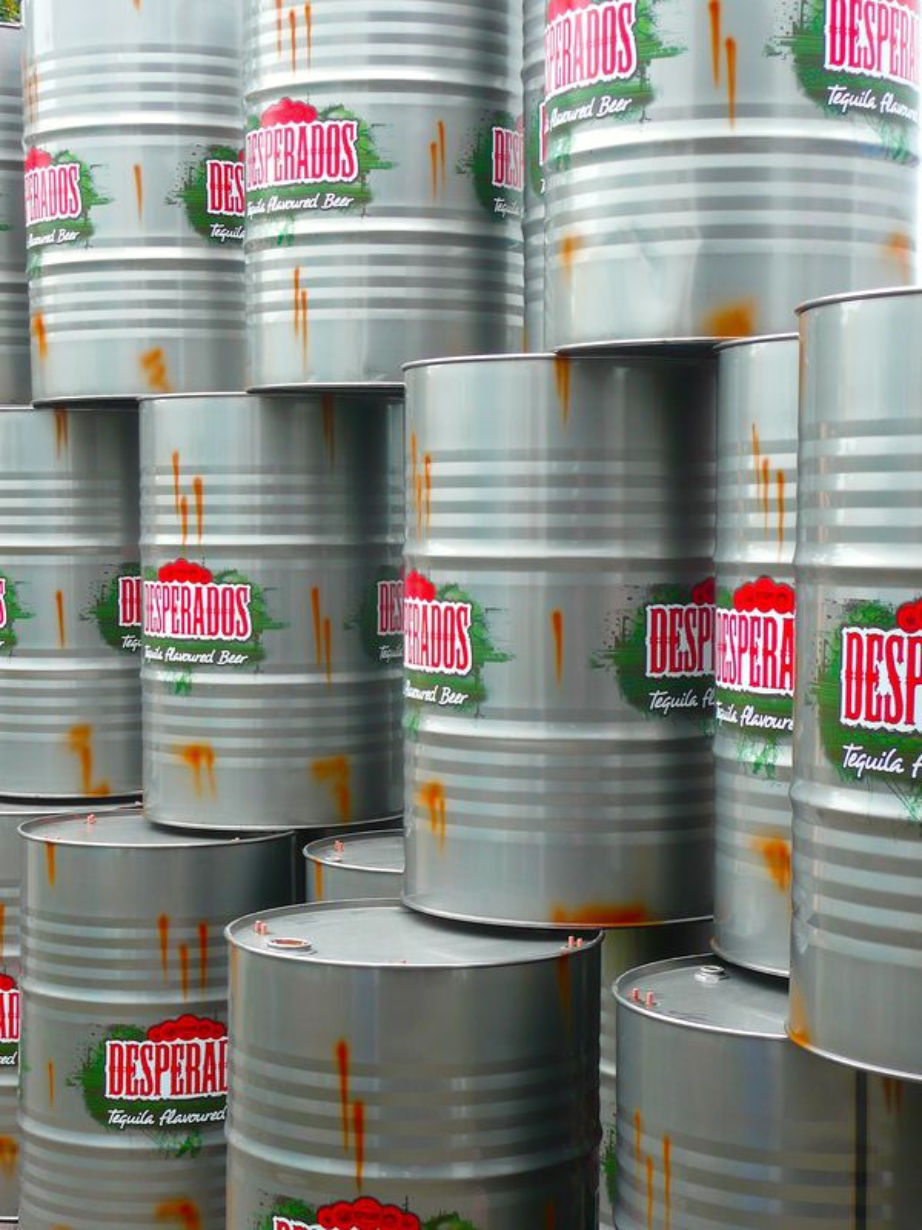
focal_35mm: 67
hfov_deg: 21.9
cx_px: 461
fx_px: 2379
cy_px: 615
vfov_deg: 29.0
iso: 100
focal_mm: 11
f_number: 4.5
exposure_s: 1/40
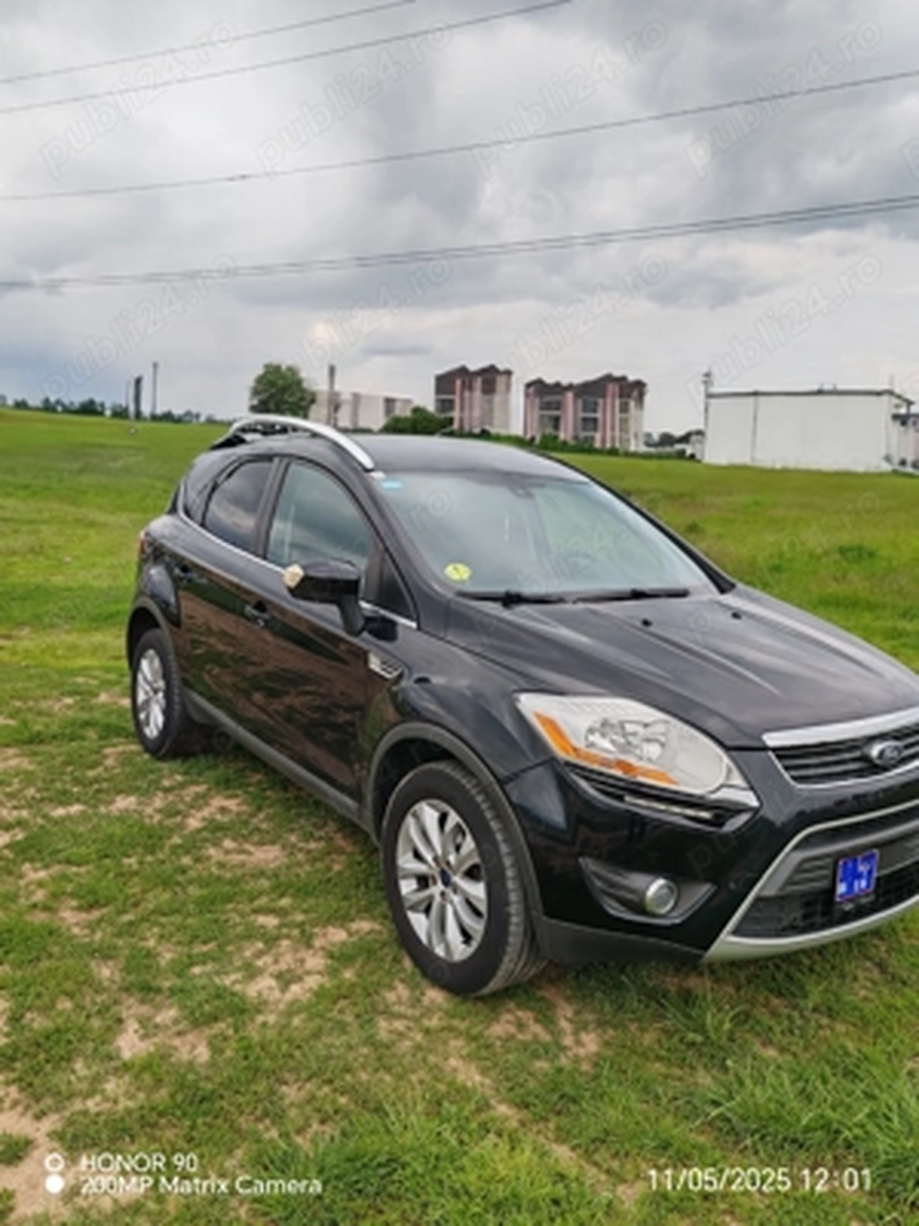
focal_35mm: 27
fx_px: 956
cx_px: 460
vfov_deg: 65.3
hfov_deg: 51.4
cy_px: 613
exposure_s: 1/680
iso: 50
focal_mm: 6.12
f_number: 1.9
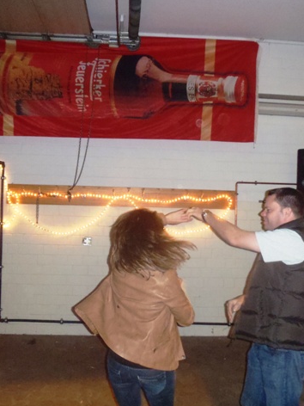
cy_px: 205
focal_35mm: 38
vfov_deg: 49.0
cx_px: 163
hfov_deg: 37.7
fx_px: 445
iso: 400
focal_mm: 5
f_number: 3.5
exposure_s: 1/30
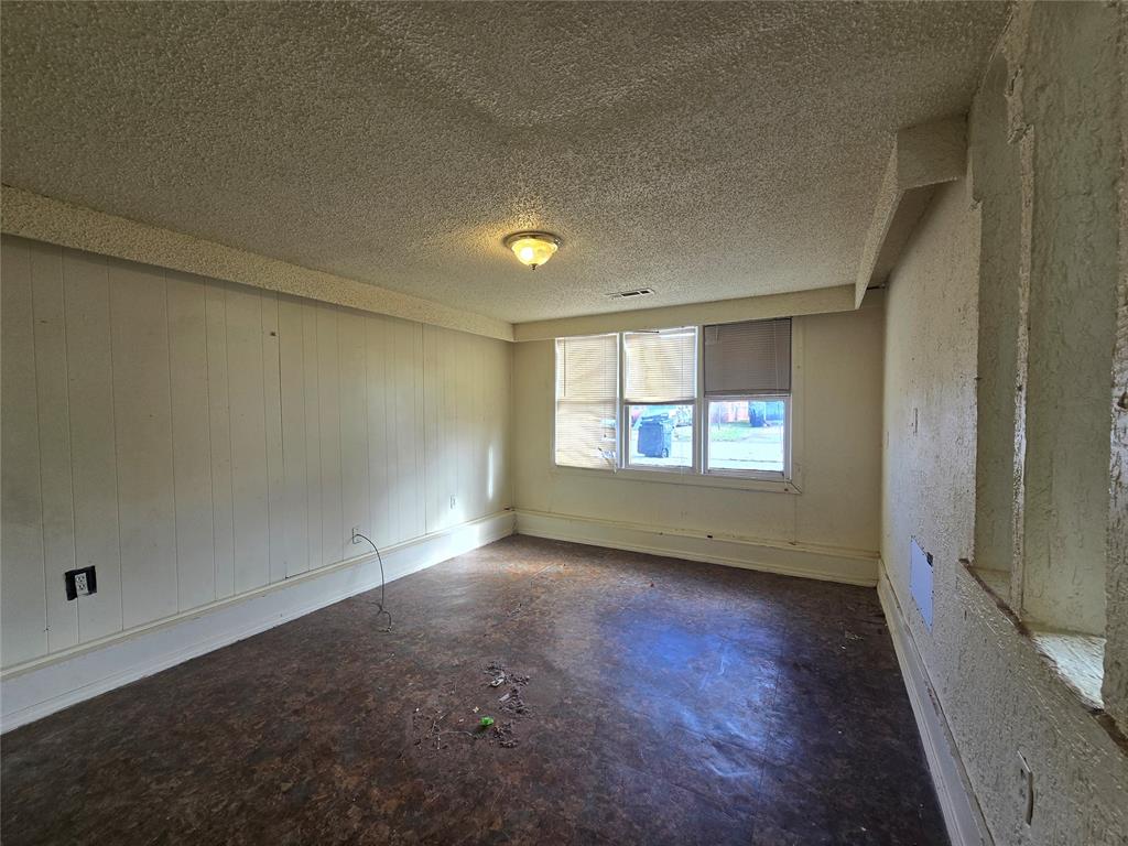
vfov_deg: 89.9
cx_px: 564
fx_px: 424
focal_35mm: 13
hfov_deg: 106.2
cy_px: 423
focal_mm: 2.2
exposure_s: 1/120
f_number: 2.2
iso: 80
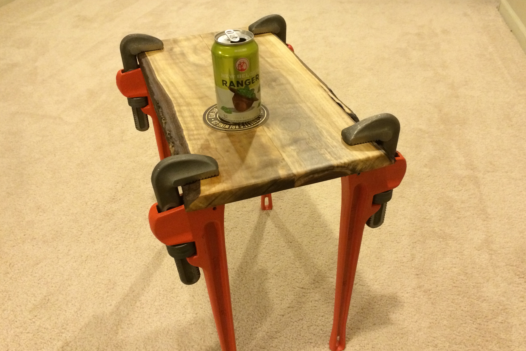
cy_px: 179
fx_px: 468
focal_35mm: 32
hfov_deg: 58.7
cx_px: 267
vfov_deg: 41.1
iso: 320
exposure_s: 1/17
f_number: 2.2
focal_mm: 4.12
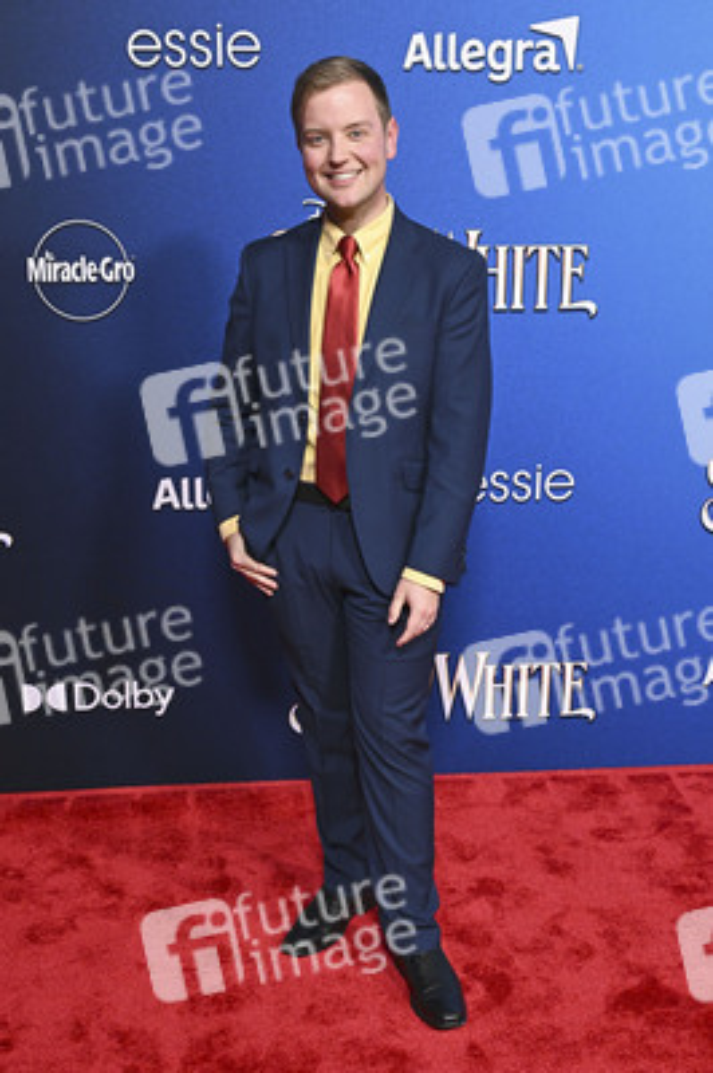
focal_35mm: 39
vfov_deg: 49.6
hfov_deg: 34.2
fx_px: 1161
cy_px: 536
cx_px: 356
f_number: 4.5
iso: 3200
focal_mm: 39
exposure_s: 1/250
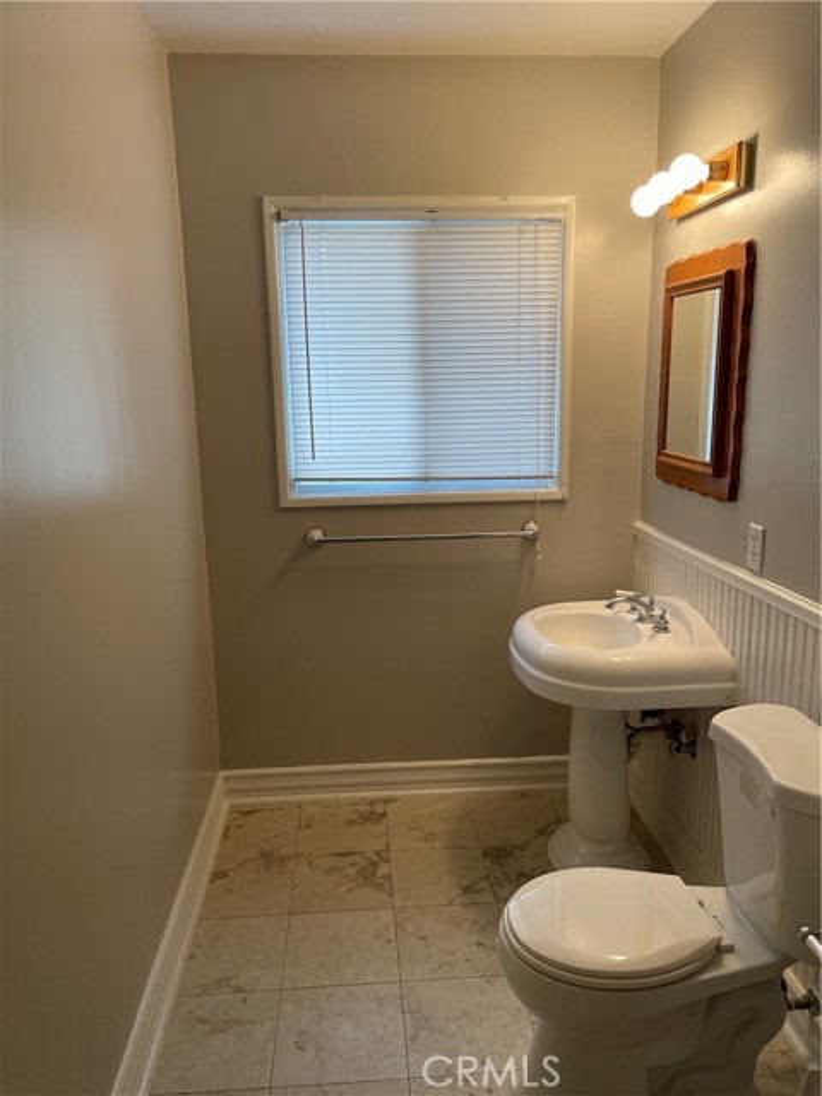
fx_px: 823
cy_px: 548
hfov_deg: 53.1
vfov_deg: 67.3
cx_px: 411
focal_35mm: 26
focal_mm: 4.2
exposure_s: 1/120
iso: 125
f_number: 1.6
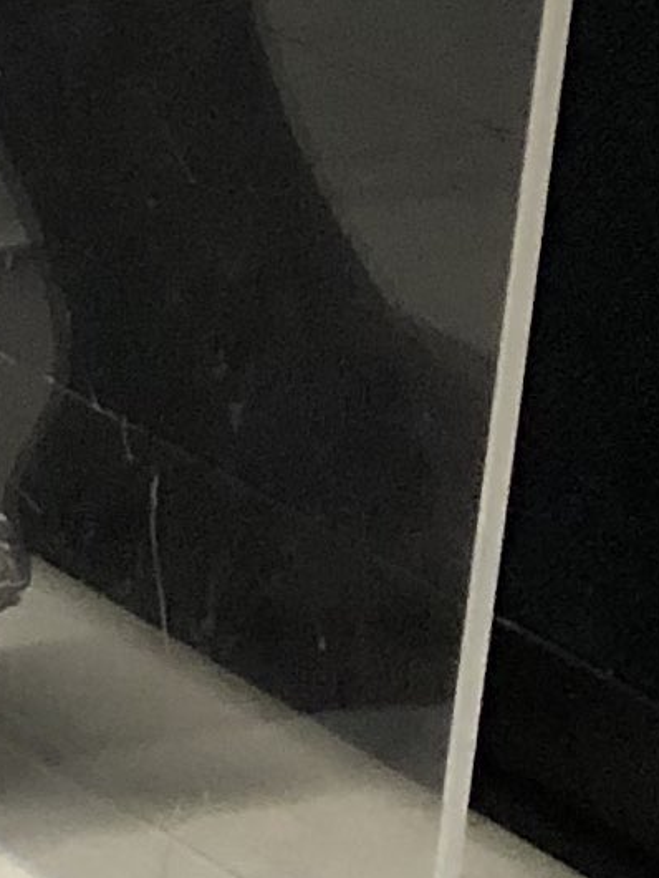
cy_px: -176
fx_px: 5402
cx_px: -1596
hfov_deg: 6.2
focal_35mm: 213
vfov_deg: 9.2
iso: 100
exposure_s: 1/9
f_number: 1.8
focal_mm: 3.99
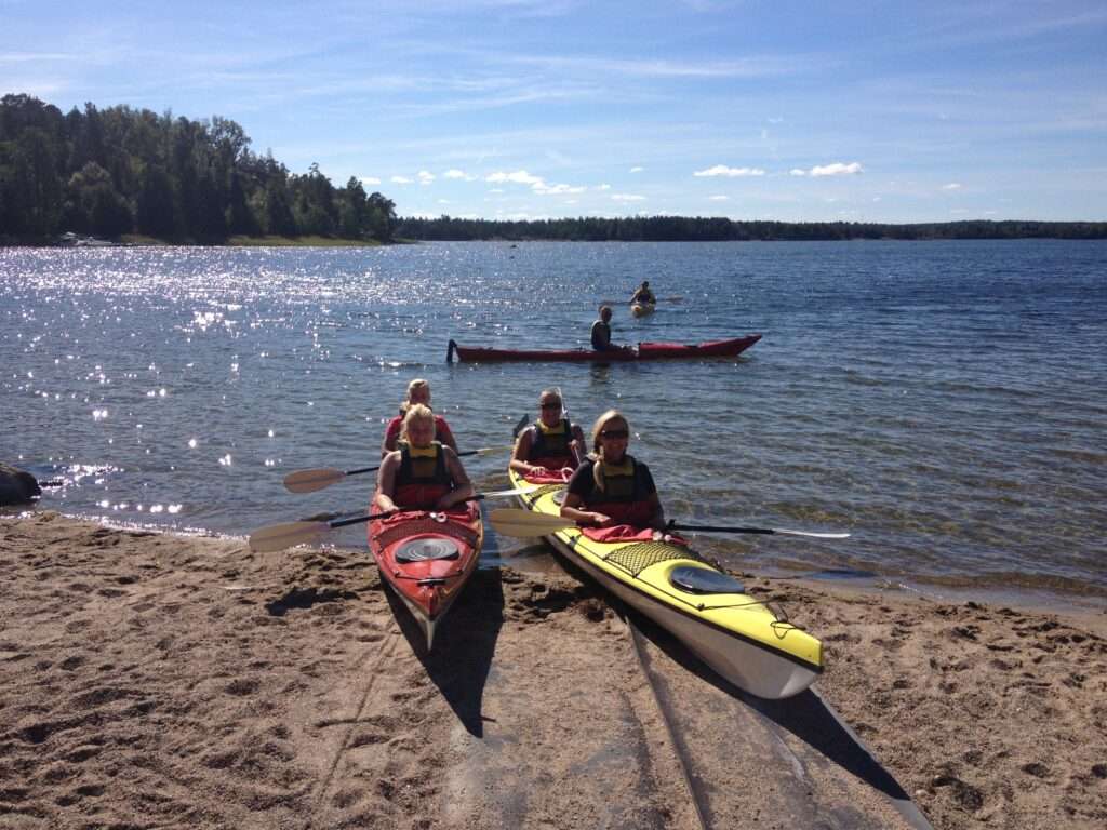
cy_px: 415
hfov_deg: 52.6
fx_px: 1119
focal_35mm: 35
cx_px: 554
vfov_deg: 40.7
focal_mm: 4.28
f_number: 2.4
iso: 50
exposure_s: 1/3067
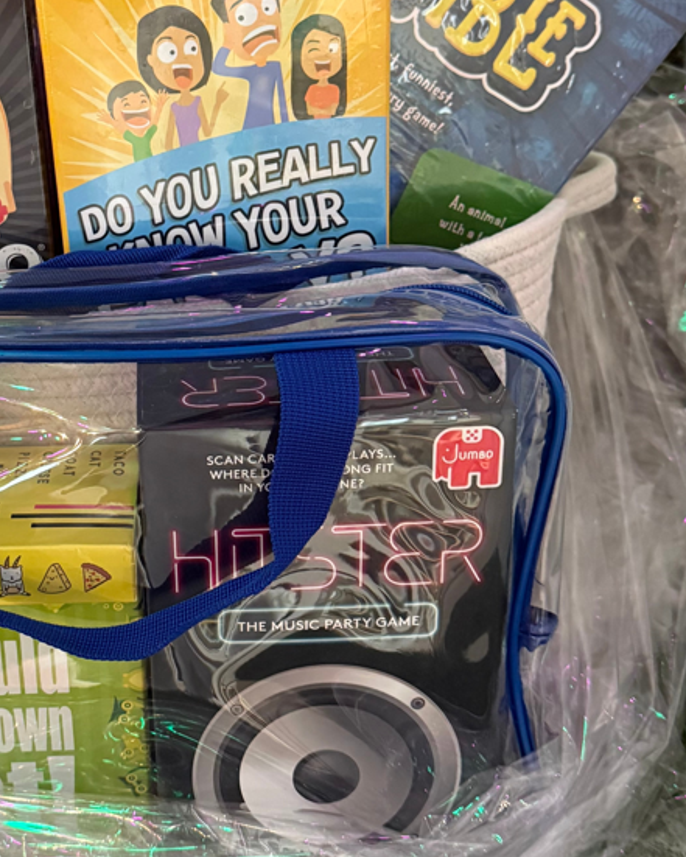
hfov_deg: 29.2
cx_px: 157
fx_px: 1294
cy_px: 383
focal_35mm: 51
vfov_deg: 36.6
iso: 800
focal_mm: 6.76
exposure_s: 1/40
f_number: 1.78
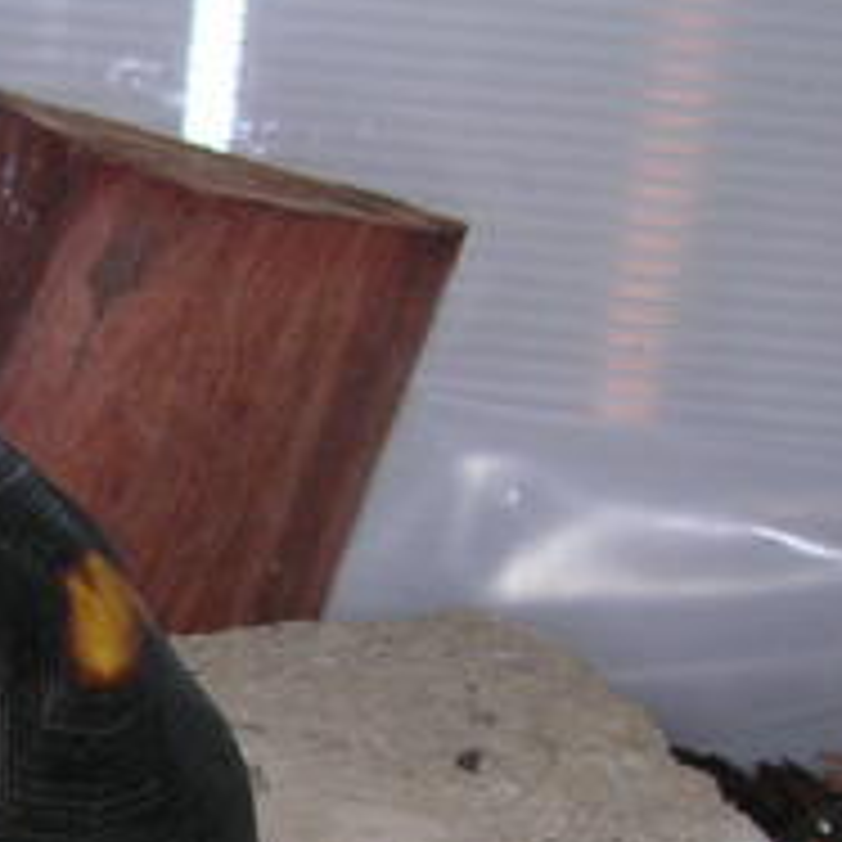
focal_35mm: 115
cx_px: -257
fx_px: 3165
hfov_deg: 14.5
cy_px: 729
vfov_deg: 15.0
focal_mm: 5.8
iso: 100
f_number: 2.8
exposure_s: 1/60.1
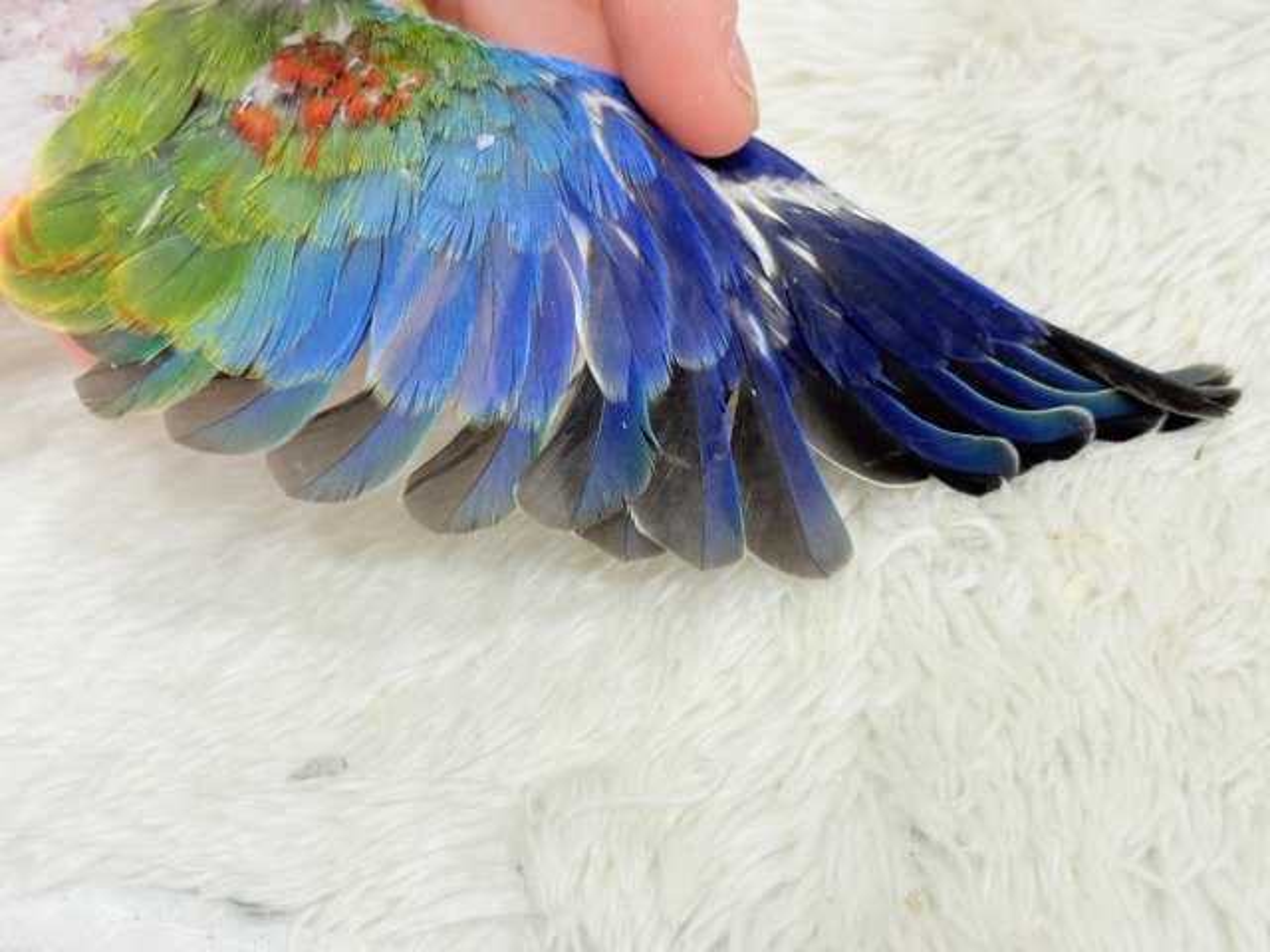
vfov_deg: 28.0
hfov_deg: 36.8
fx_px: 1908
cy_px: 476
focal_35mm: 52
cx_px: 635
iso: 125
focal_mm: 5.96
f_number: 1.6
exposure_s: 1/100
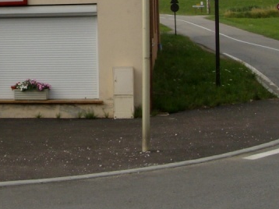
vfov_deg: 13.8
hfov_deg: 18.6
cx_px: 2
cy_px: -58
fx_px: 830
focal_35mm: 103
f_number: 4.8
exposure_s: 1/500
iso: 80
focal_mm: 6
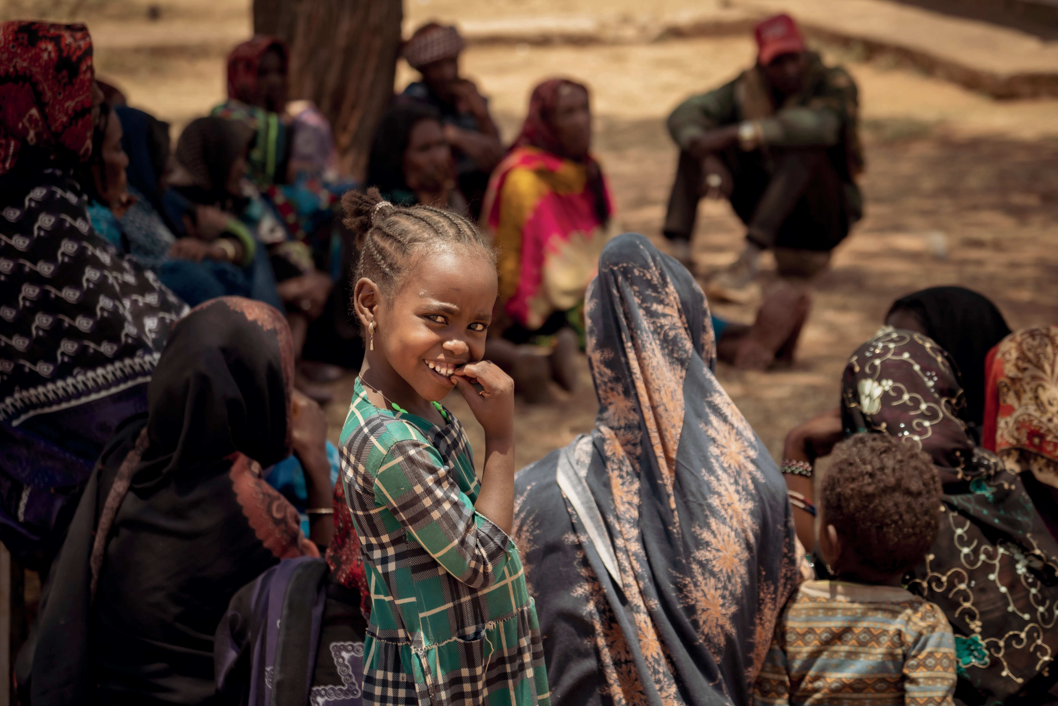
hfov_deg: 20.4
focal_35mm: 100
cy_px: 353
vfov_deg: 13.7
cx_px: 529
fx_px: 2939
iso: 640
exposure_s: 1/800
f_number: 5
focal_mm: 100
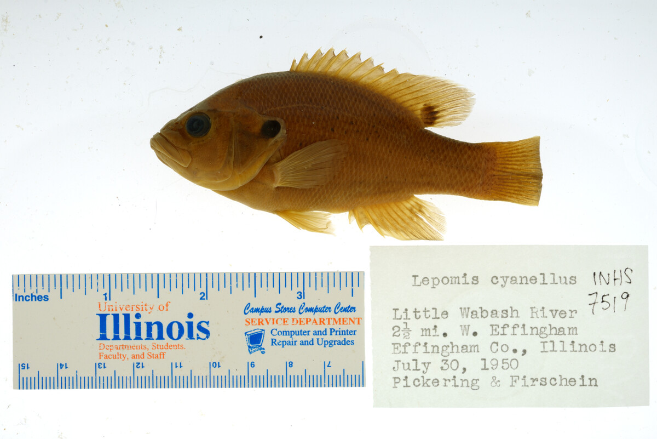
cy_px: 220
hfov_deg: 33.4
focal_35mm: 60
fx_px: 1095
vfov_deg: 22.6
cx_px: 328
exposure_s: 1/125
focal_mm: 60
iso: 100
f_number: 10
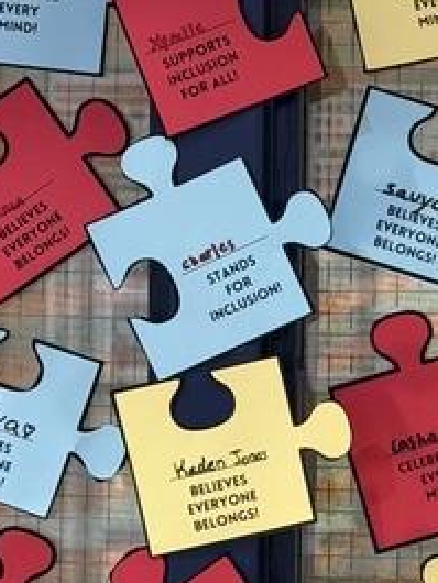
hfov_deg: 10.0
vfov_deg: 13.6
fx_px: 2444
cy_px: 363
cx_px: 559
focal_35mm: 145
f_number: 1.78
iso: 250
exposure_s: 1/40
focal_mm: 6.76
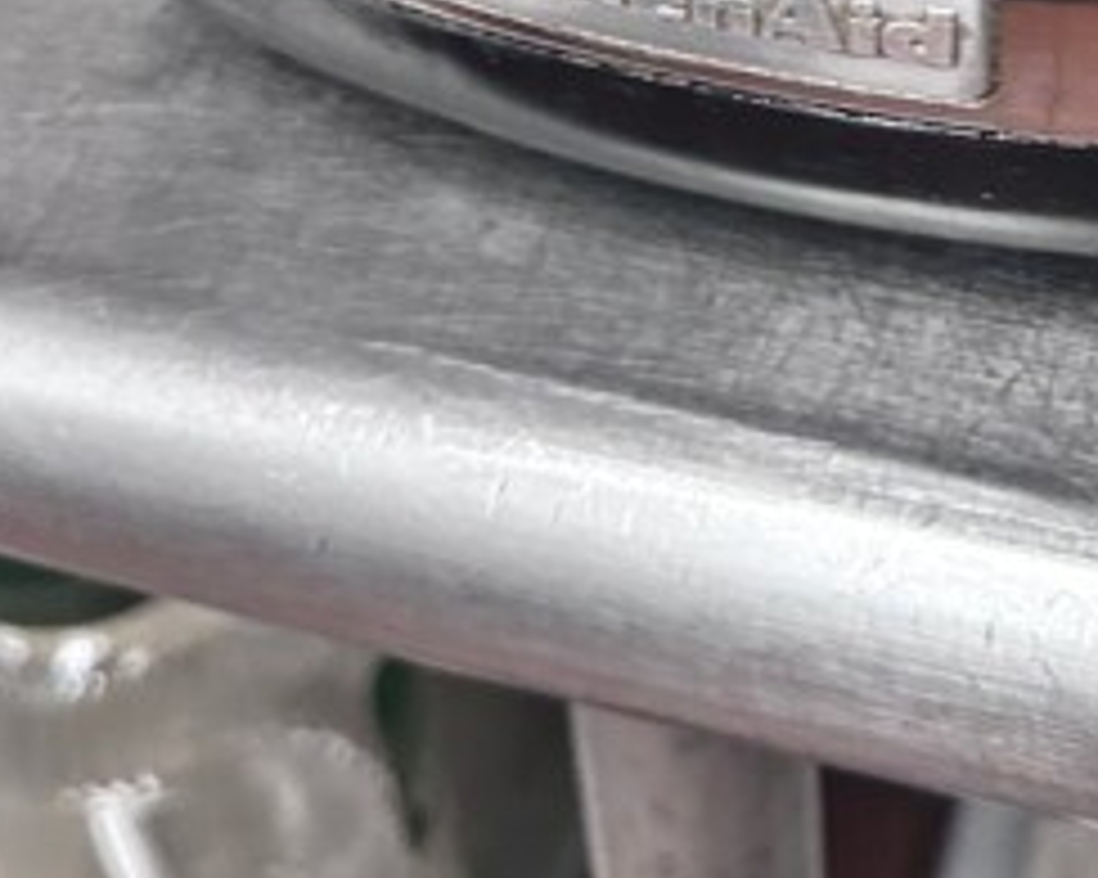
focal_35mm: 78
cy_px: -529
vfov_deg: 17.2
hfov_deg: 24.2
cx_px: 842
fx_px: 2534
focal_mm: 6.86
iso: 250
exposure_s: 1/60
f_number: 1.78
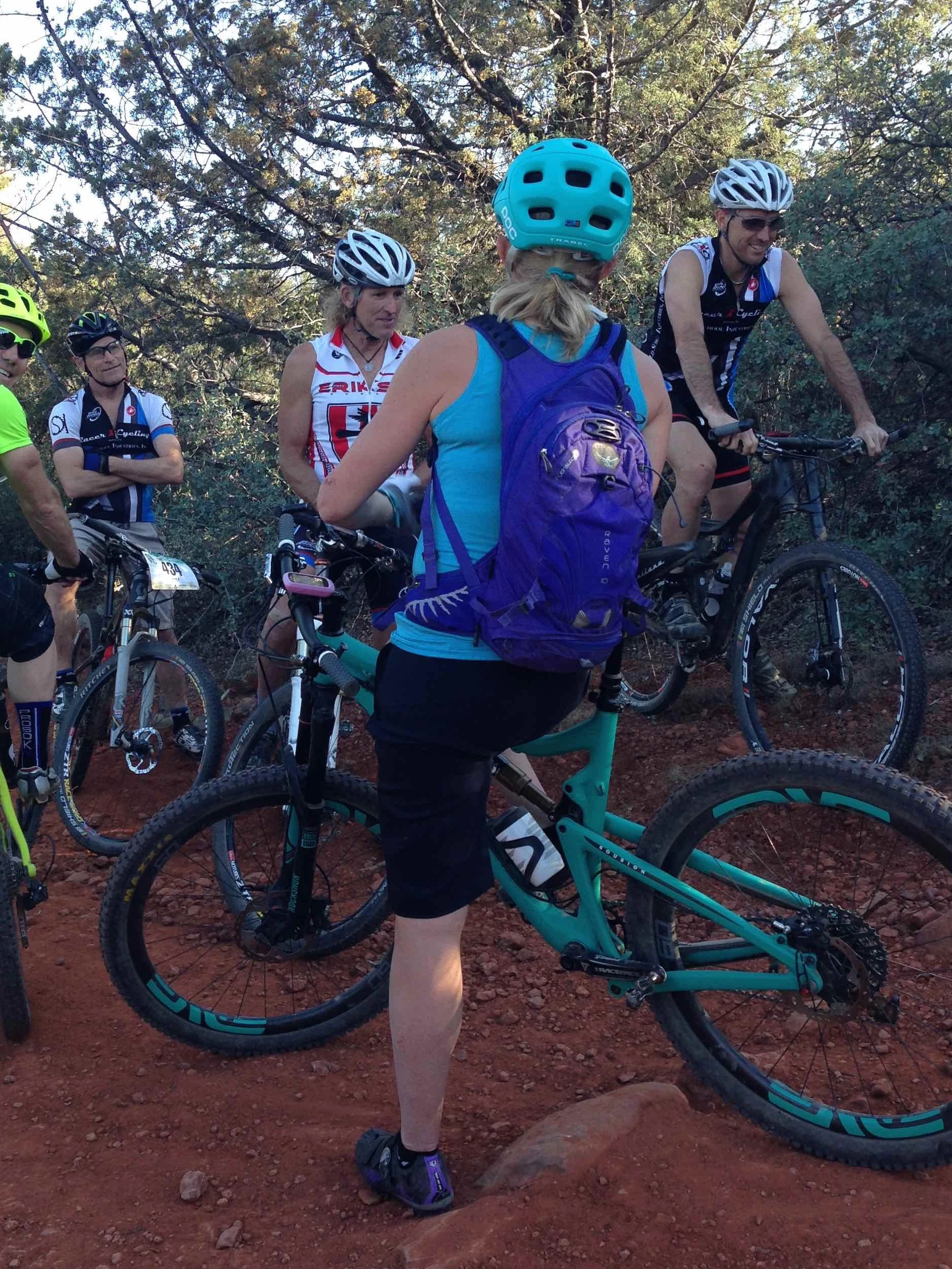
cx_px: 410
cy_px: 591
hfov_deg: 33.5
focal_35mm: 43
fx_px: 1577
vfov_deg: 43.8
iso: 50
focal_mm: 4.12
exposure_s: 1/156
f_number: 2.4
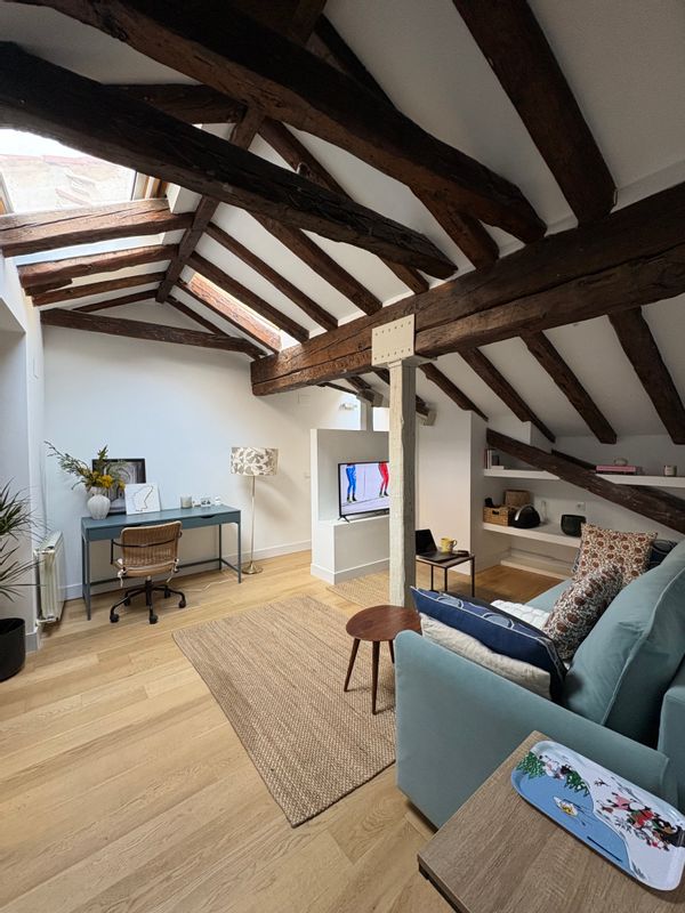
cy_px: 456
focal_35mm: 14
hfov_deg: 85.7
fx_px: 369
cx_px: 342
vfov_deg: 102.1
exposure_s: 1/50
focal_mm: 2.22
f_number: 2.2
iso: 200
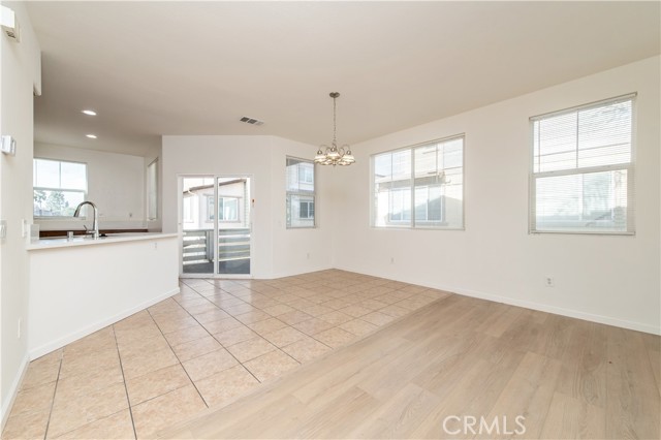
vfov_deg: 81.1
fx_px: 257
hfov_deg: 104.3
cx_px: 330
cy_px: 220
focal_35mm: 14
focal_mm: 14
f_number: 5.6
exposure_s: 1/125
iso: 180
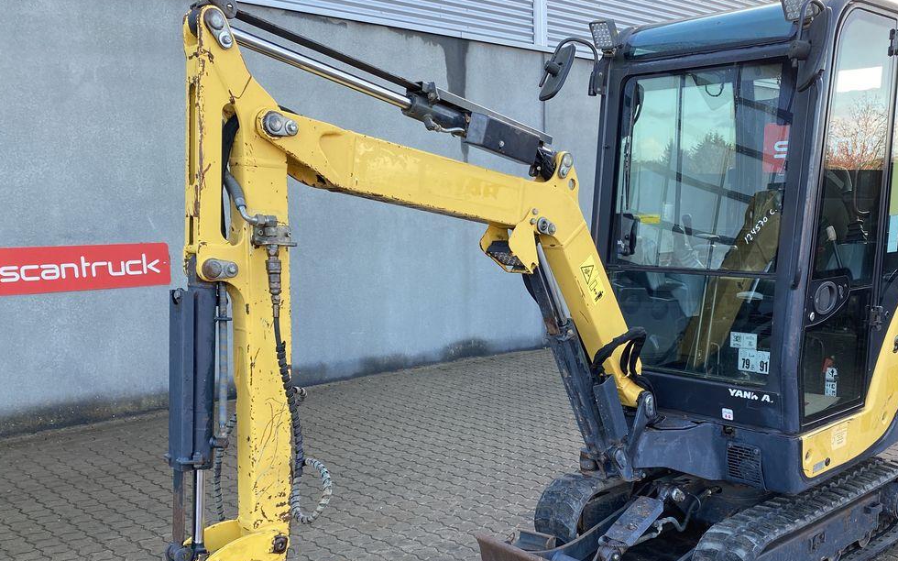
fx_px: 881
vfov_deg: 34.7
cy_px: 406
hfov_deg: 53.9
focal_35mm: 36
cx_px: 506
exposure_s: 1/122
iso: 32
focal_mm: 4.25
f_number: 1.8
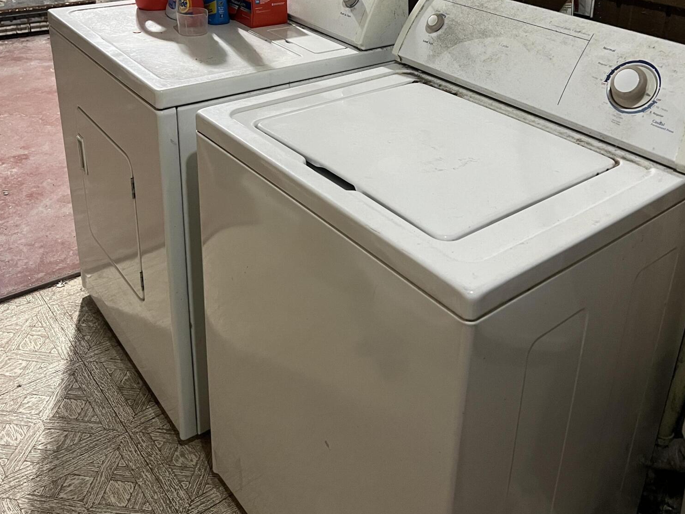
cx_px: 342
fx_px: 692
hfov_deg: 52.6
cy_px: 111
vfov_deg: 39.3
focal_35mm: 35
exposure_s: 1/60
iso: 500
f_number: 1.5
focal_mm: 5.7
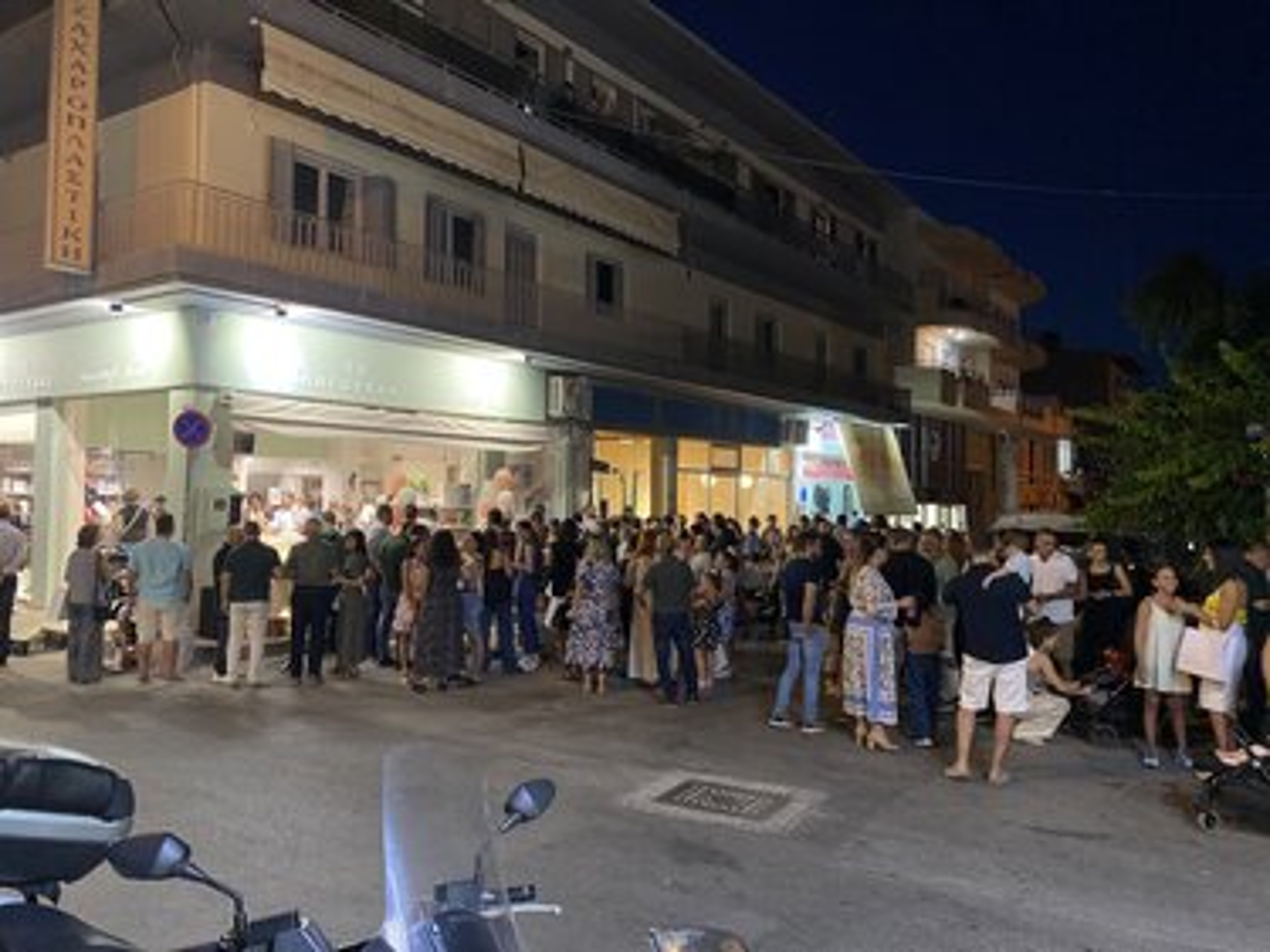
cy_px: 476
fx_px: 954
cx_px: 635
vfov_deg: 53.0
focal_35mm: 26
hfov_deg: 67.3
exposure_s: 1/33
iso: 640
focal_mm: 4.25
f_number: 1.8
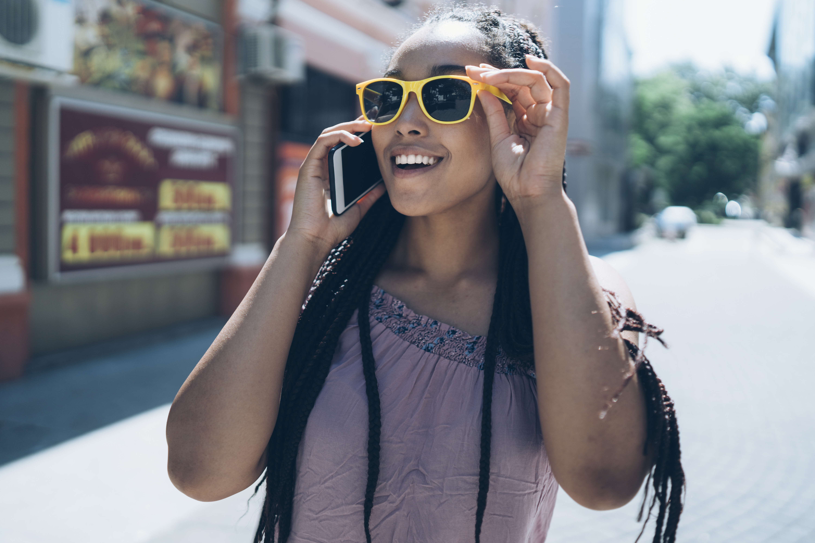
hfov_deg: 54.4
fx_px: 792
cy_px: 272
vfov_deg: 37.9
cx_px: 408
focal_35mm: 35
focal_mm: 35
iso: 100
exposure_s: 1/6400
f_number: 1.4
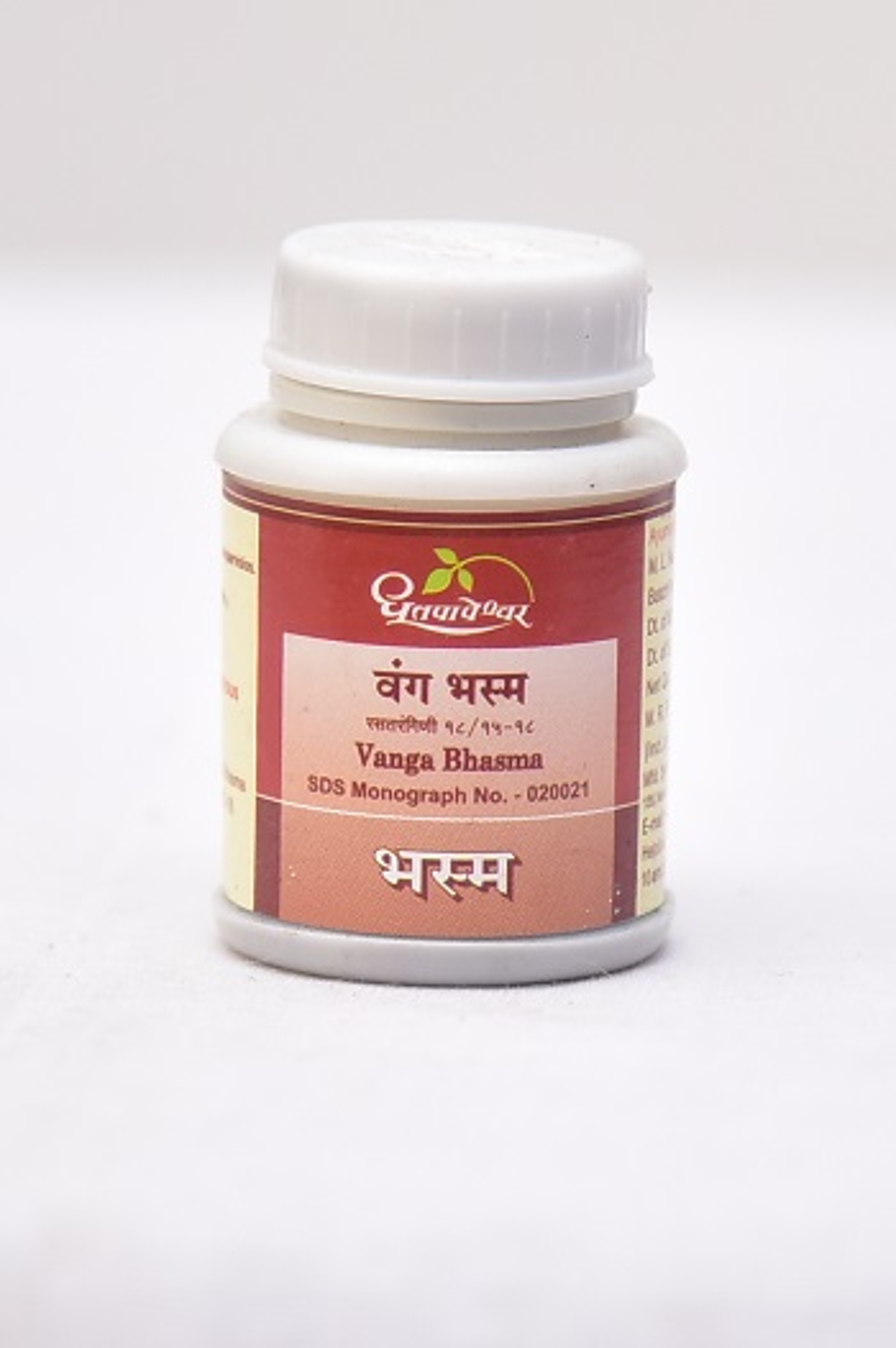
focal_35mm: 110
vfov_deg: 18.6
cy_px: 674
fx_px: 4112
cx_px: 448
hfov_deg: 12.4
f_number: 4
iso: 1600
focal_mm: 110
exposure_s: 1/160
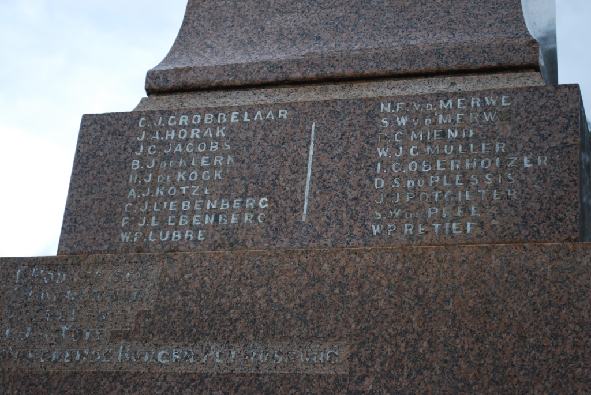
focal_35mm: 82
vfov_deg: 16.6
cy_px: 198
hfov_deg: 24.6
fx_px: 1356
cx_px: 296
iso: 110
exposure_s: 1/125
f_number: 5.6
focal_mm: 55
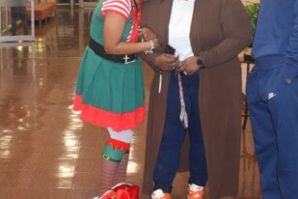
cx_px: 74
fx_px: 530
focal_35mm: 64
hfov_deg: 30.9
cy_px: 68
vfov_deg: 21.2
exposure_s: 1/100
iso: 800
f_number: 5
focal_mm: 22
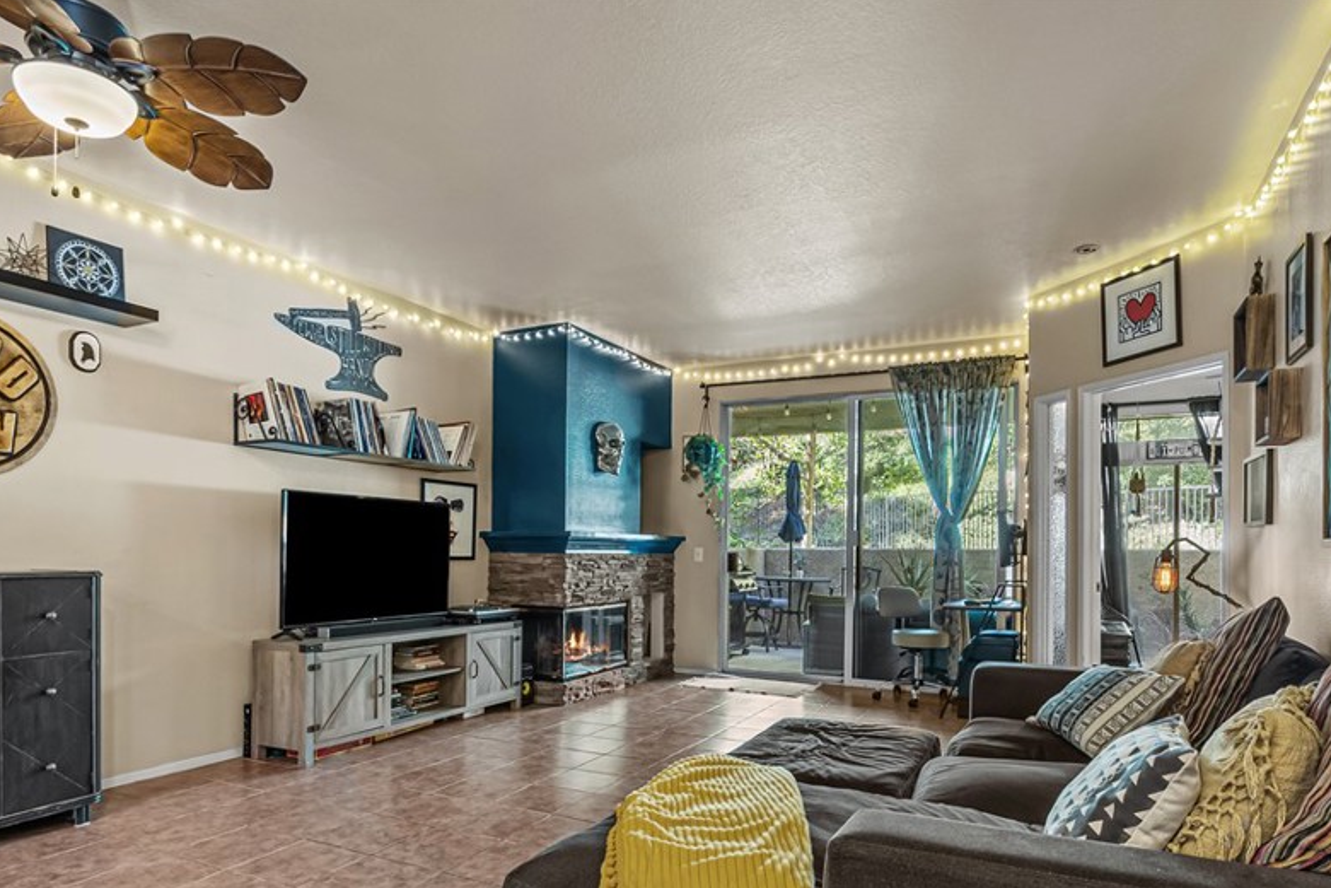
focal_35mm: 21
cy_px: 576
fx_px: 776
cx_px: 664
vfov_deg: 58.4
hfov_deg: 81.2
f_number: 8
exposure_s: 1/1.25
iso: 640
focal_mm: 16
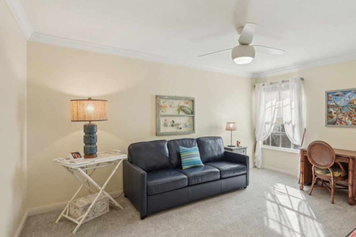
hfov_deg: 83.4
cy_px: 112
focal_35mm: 20
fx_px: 198
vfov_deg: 61.8
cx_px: 205
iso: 400
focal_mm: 17
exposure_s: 1/50
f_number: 8
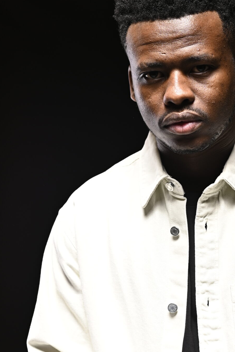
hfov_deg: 14.3
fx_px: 929
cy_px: 262
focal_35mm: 95
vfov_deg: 21.3
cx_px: 196
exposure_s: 1/200
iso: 200
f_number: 4.5
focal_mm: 50
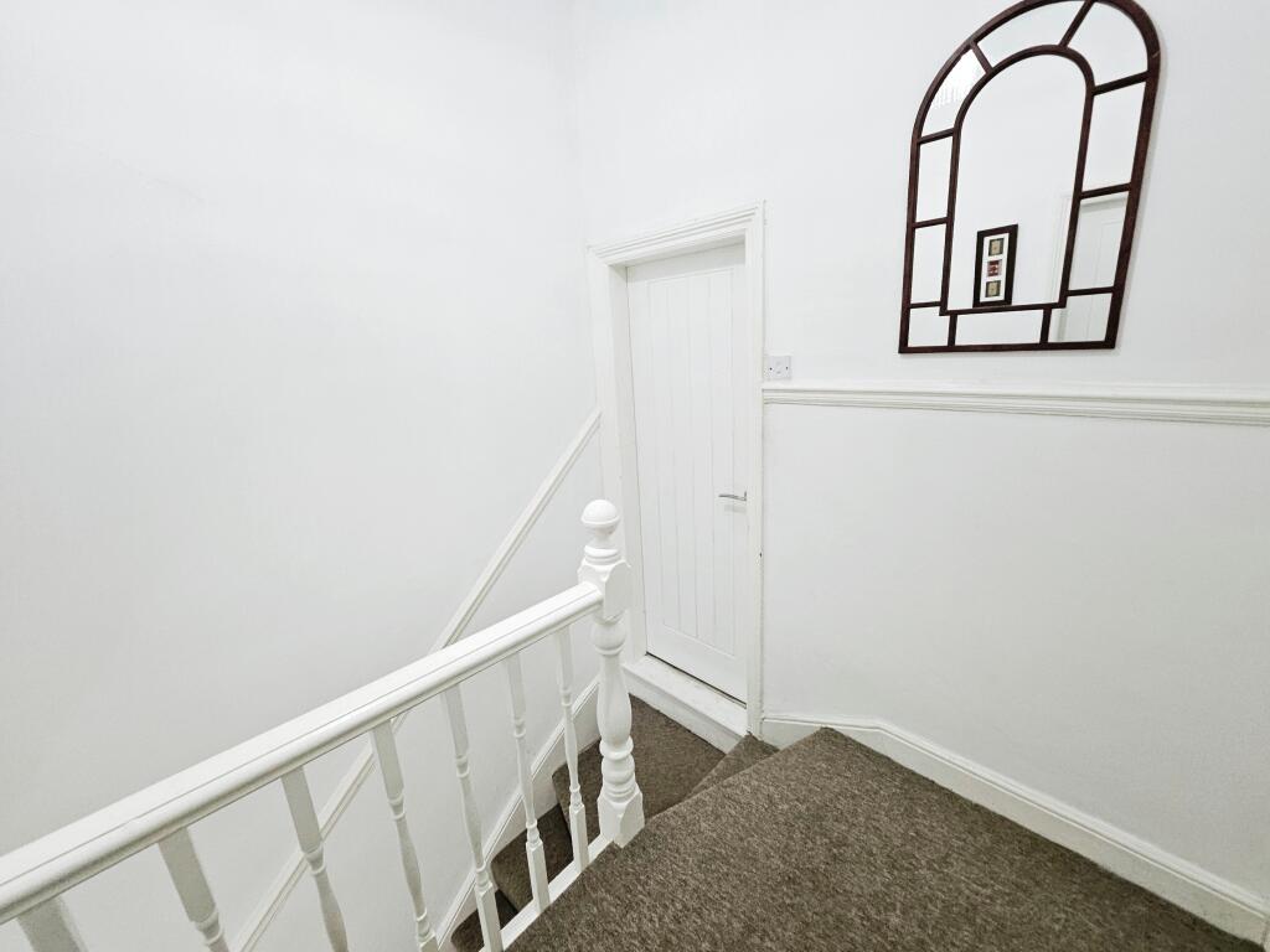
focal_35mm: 13
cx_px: 635
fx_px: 477
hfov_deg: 106.2
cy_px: 476
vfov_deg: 89.9
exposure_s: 1/33
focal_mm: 1.7
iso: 320
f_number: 2.2
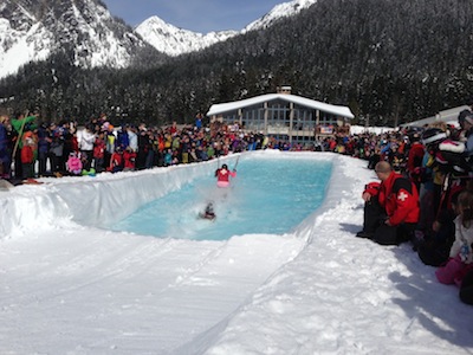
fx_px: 451
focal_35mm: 33
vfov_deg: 42.9
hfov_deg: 55.4
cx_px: 236
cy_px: 178
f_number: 2.4
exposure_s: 1/4525
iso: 50
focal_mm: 4.13
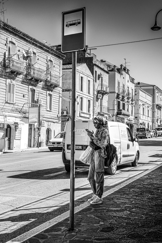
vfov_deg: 37.5
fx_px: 358
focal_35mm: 53
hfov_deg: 25.5
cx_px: 81
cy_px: 122
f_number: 4
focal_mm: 19.95
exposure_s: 1/125
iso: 125
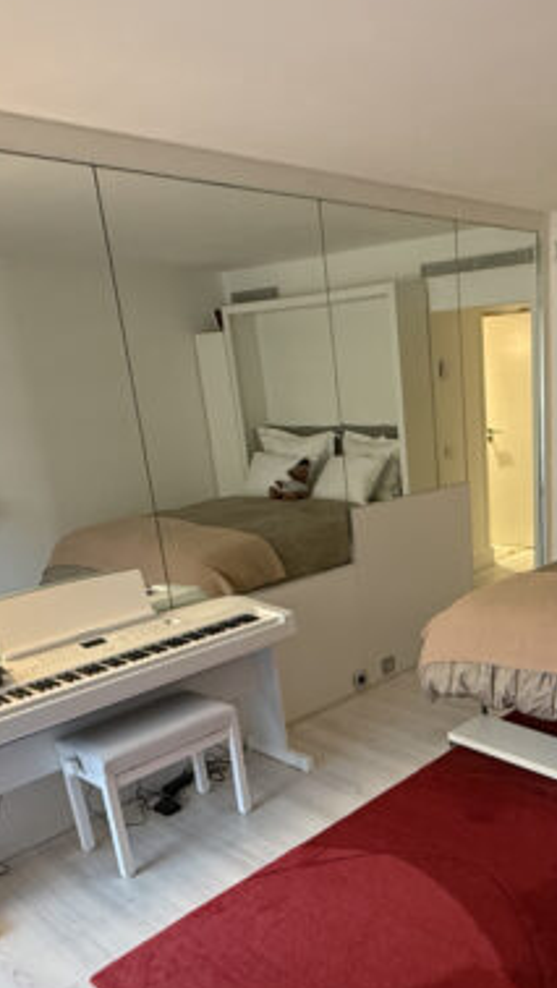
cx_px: 452
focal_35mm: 31
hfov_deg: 36.4
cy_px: 648
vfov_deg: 61.3
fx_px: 813
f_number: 2.2
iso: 320
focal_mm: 2.22
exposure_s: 1/50
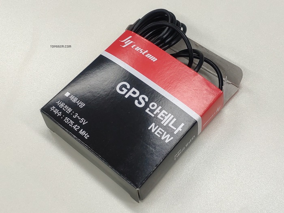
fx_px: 172
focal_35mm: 21
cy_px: 106
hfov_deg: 79.0
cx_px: 142
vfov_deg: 63.4
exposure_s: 1/120
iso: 180
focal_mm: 4.22
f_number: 1.8
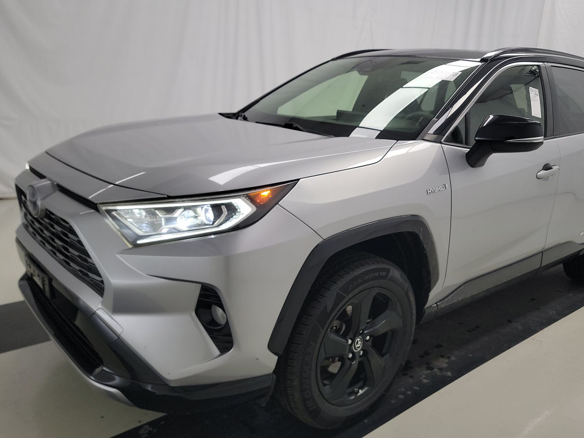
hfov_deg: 61.2
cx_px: 345
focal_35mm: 29
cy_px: 231
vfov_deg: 48.2
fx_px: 489
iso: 213
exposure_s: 1/59
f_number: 1.8
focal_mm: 6.7
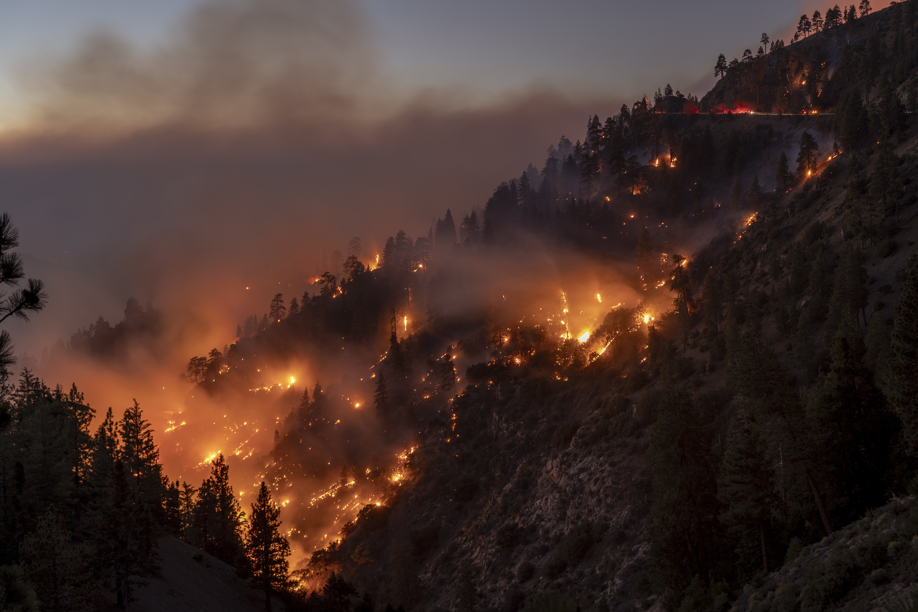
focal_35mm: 56
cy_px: 306
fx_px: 1428
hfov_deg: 35.6
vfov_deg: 24.2
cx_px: 459
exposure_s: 10
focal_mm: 56
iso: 64
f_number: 4
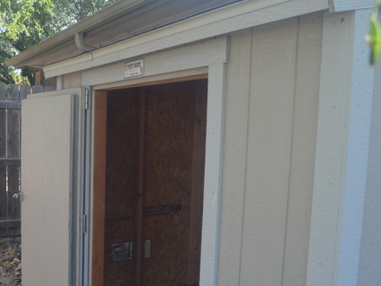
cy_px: 182
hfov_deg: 47.7
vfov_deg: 36.5
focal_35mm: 39
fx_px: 429
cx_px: 164
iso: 280
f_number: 5.6
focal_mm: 18
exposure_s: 1/125
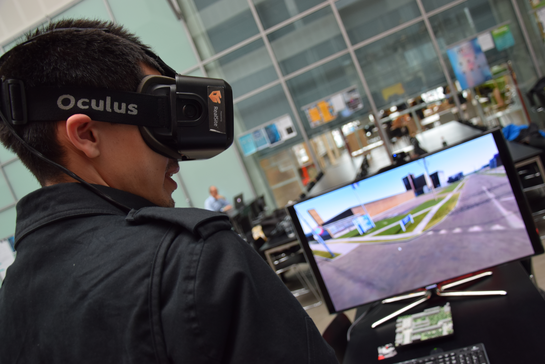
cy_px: 182
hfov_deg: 59.5
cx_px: 272
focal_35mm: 32
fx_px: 477
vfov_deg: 41.7
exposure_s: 1/60
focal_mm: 21
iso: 400
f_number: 4
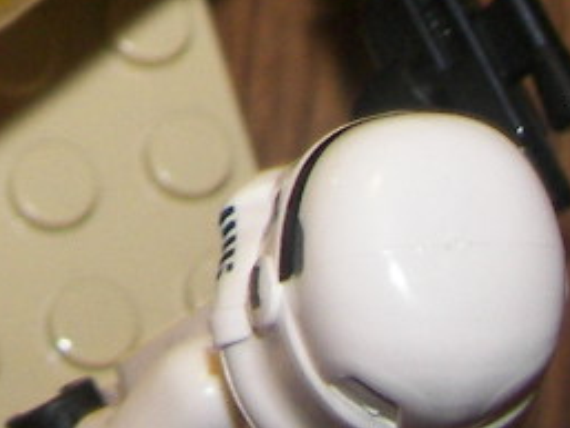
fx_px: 2949
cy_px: -335
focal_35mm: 179
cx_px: -24
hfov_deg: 10.9
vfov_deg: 8.0
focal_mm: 6
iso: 100
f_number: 2.8
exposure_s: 1/30
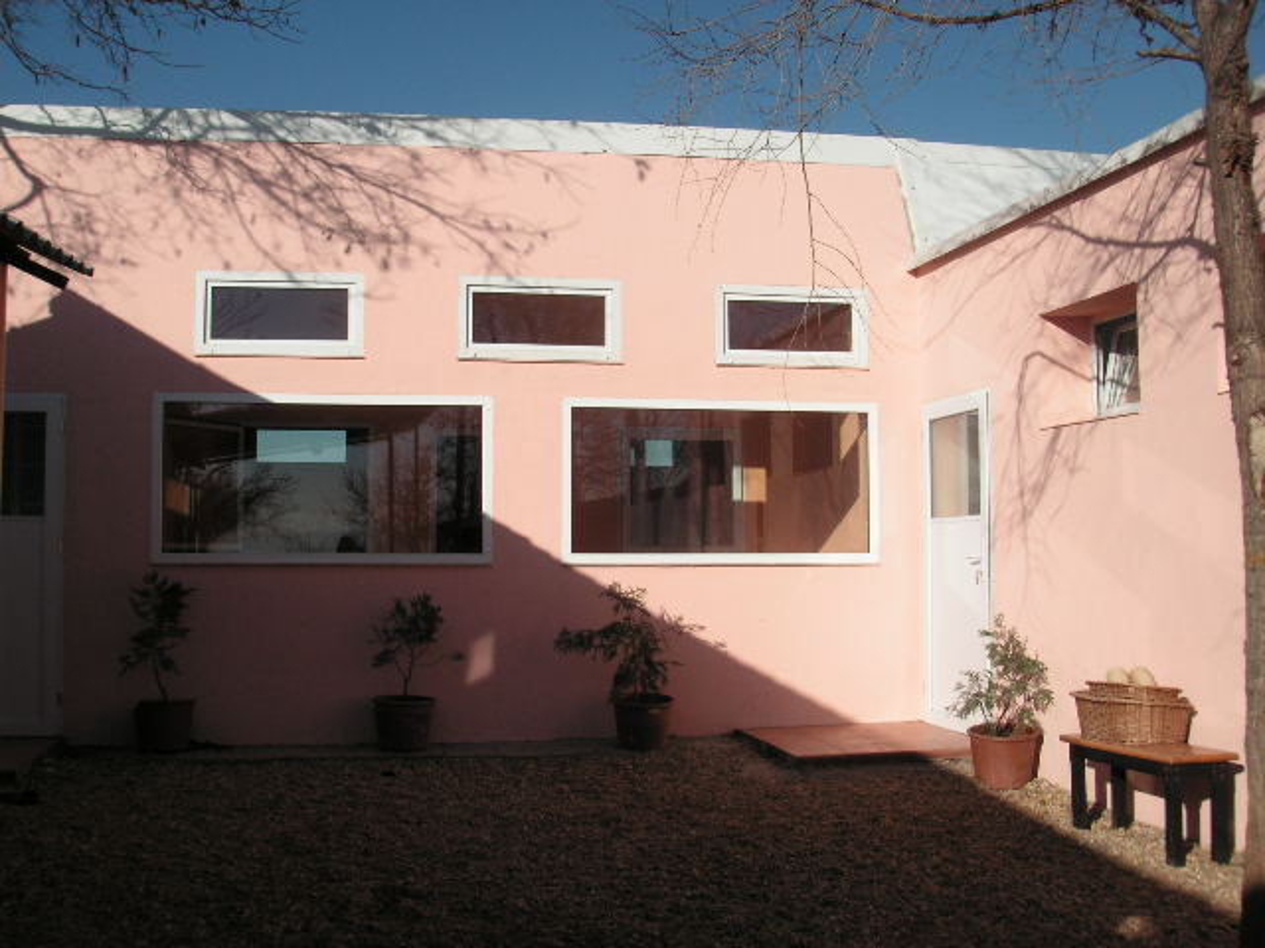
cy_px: 474
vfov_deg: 37.7
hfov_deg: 49.0
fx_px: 1389
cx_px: 632
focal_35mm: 38
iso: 50
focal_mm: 6.3
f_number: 6.6
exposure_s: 1/350
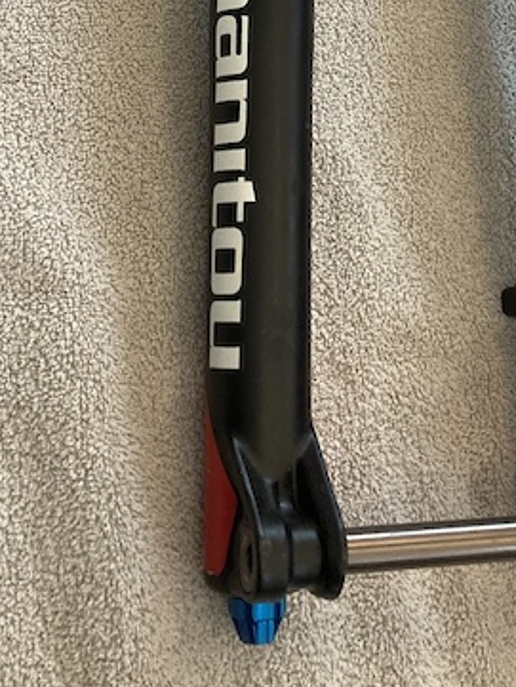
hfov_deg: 23.6
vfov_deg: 28.8
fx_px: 1232
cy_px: -32
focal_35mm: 62
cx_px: 337
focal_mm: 3.99
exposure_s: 1/30
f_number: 1.8
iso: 500
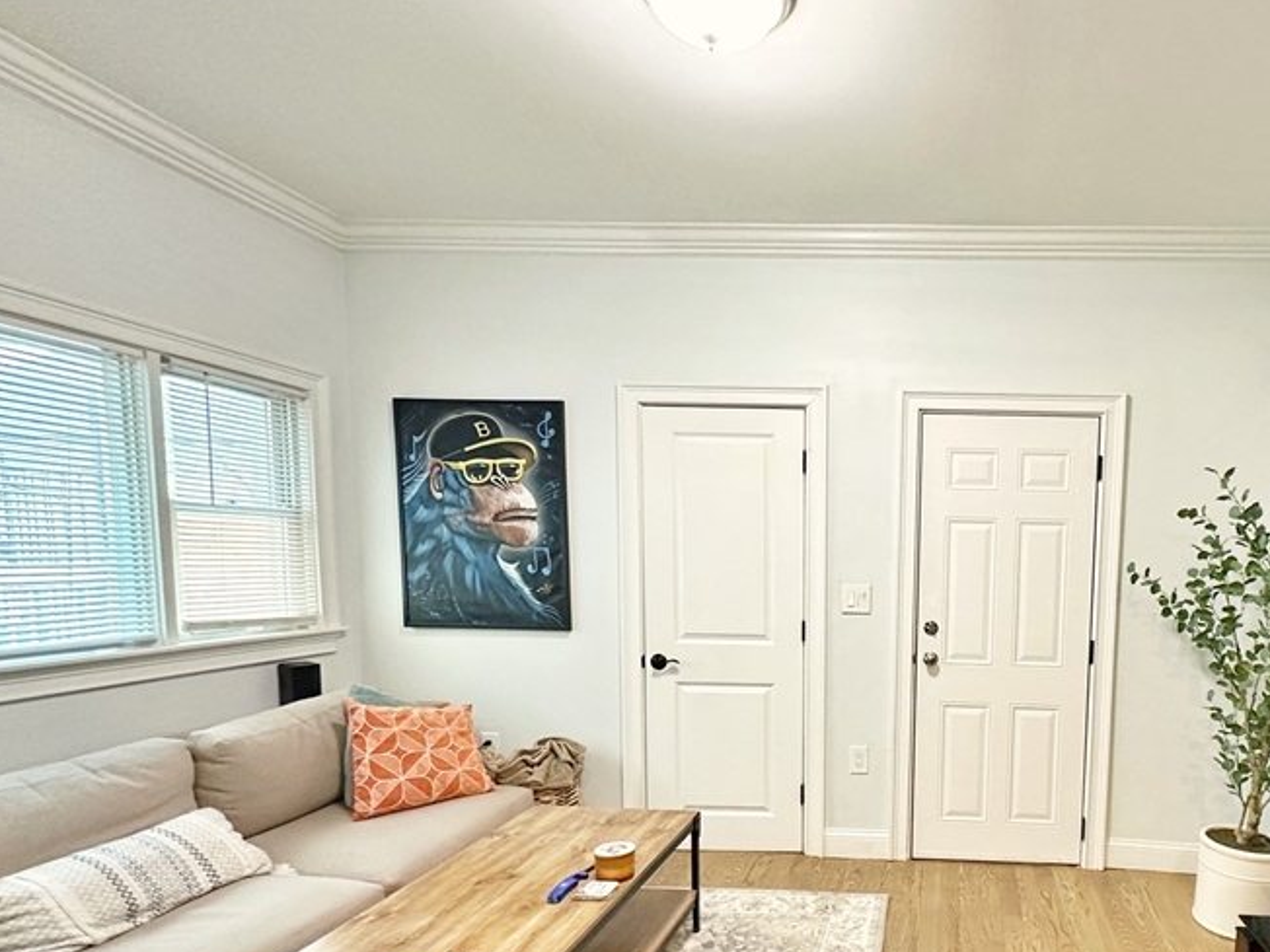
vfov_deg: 59.7
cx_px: 927
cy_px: 635
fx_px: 807
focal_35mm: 22
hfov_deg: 72.0
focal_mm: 2.22
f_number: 2.2
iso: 400
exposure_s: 1/60
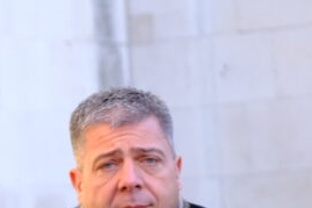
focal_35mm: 430
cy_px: 494
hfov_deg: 4.6
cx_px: -496
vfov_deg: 3.2
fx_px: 3729
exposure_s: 1/125
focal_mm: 50
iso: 160
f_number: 3.2
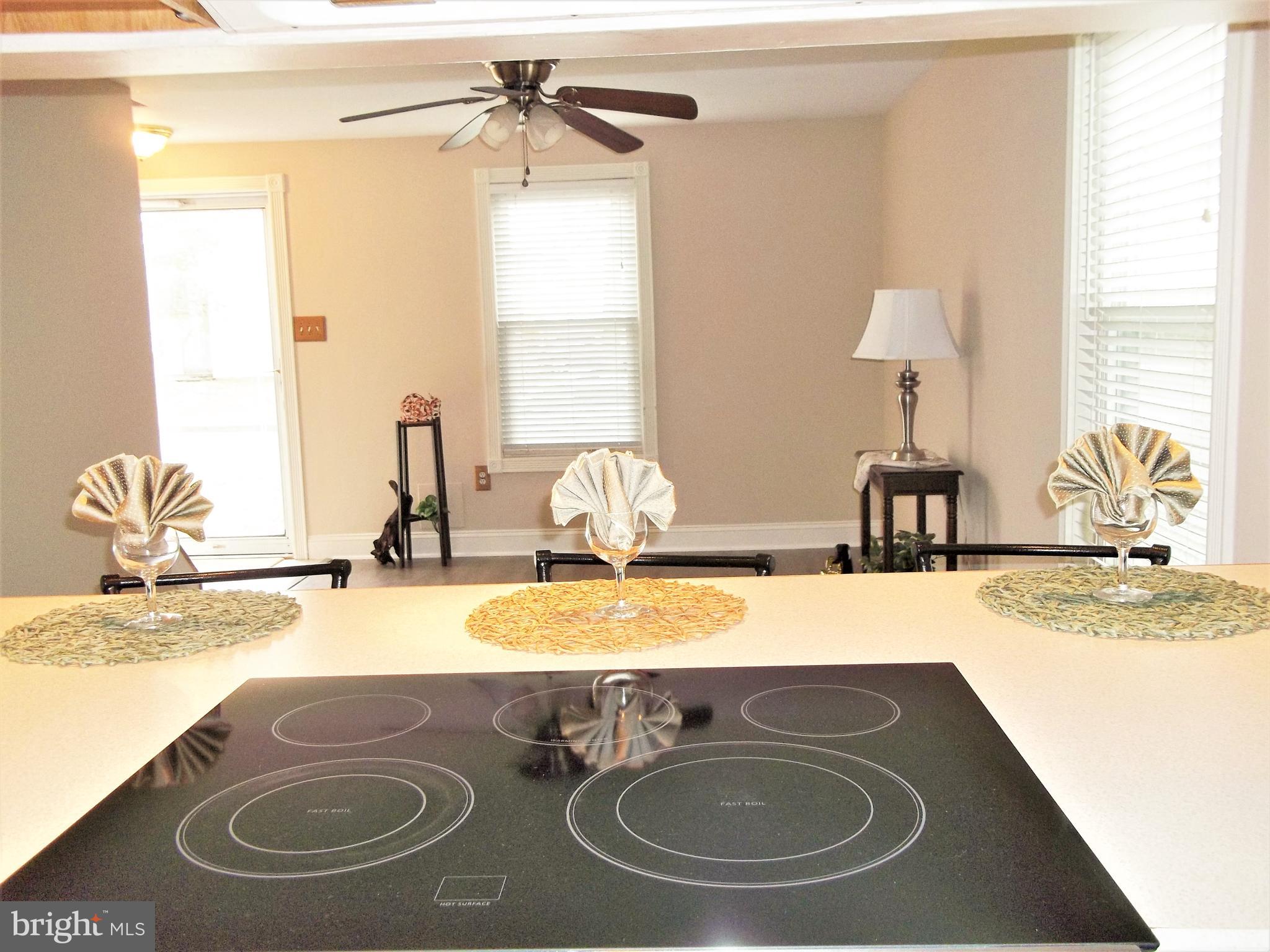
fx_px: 1174
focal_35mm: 32
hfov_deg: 56.8
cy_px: 476
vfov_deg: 44.2
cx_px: 635
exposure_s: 1/50
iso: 160
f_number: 2.9
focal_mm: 5.7
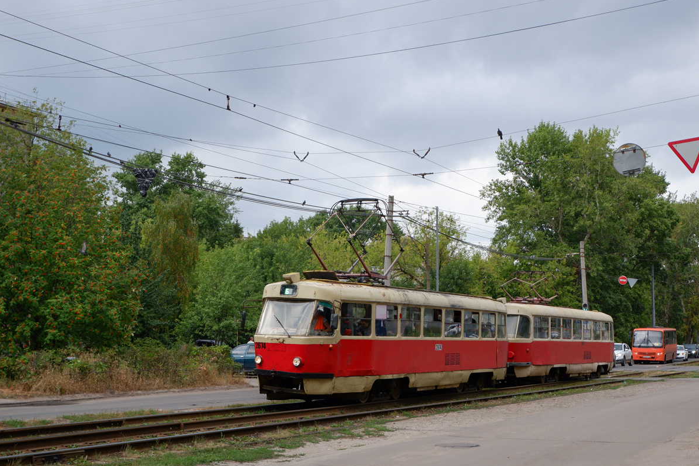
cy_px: 236
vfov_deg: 25.5
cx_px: 369
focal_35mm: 53
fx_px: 1029
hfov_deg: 37.5
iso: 320
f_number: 4.9
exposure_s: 1/450
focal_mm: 33.3
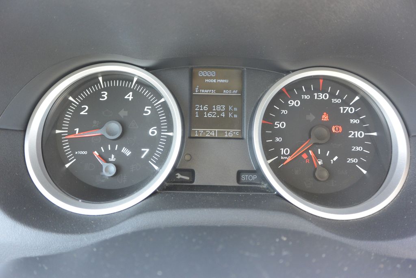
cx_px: 208
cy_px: 139
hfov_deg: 67.4
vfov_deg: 47.9
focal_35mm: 27
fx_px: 312
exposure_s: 1/60
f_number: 3.5
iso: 560
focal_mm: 10
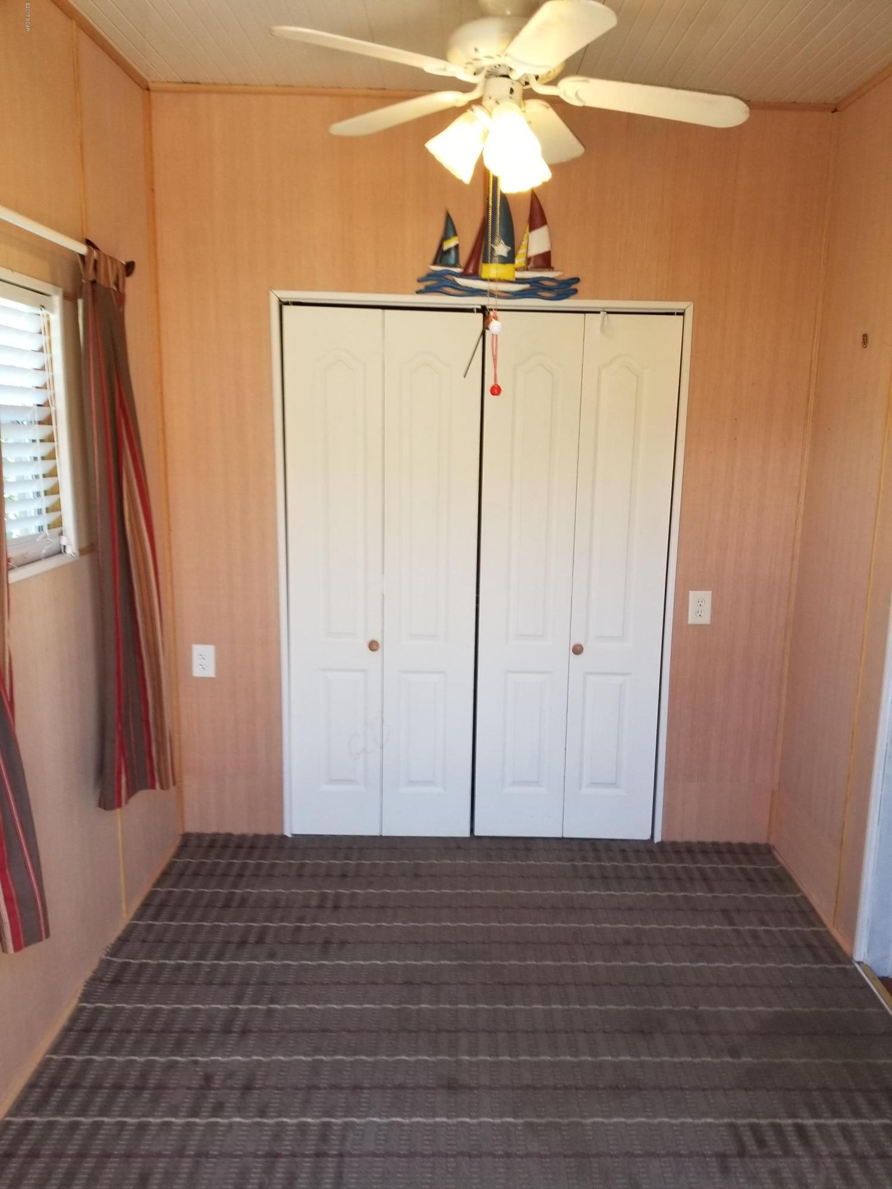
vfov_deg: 67.3
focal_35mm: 26
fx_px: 893
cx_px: 446
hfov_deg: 53.1
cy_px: 594
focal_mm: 4.25
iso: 64
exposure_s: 1/60
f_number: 1.7
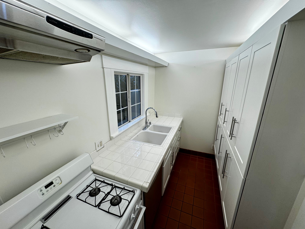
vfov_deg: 85.7
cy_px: 114
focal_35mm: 14
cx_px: 152
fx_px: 123
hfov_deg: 102.1
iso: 64
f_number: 2.2
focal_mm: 2.22
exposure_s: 1/120
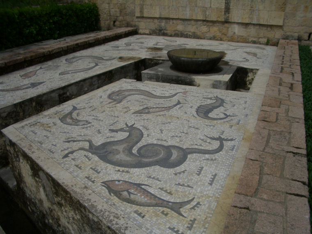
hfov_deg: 52.6
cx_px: 156
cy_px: 117
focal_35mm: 35
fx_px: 315
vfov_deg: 40.7
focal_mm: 5.8
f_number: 4.3
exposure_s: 1/2000
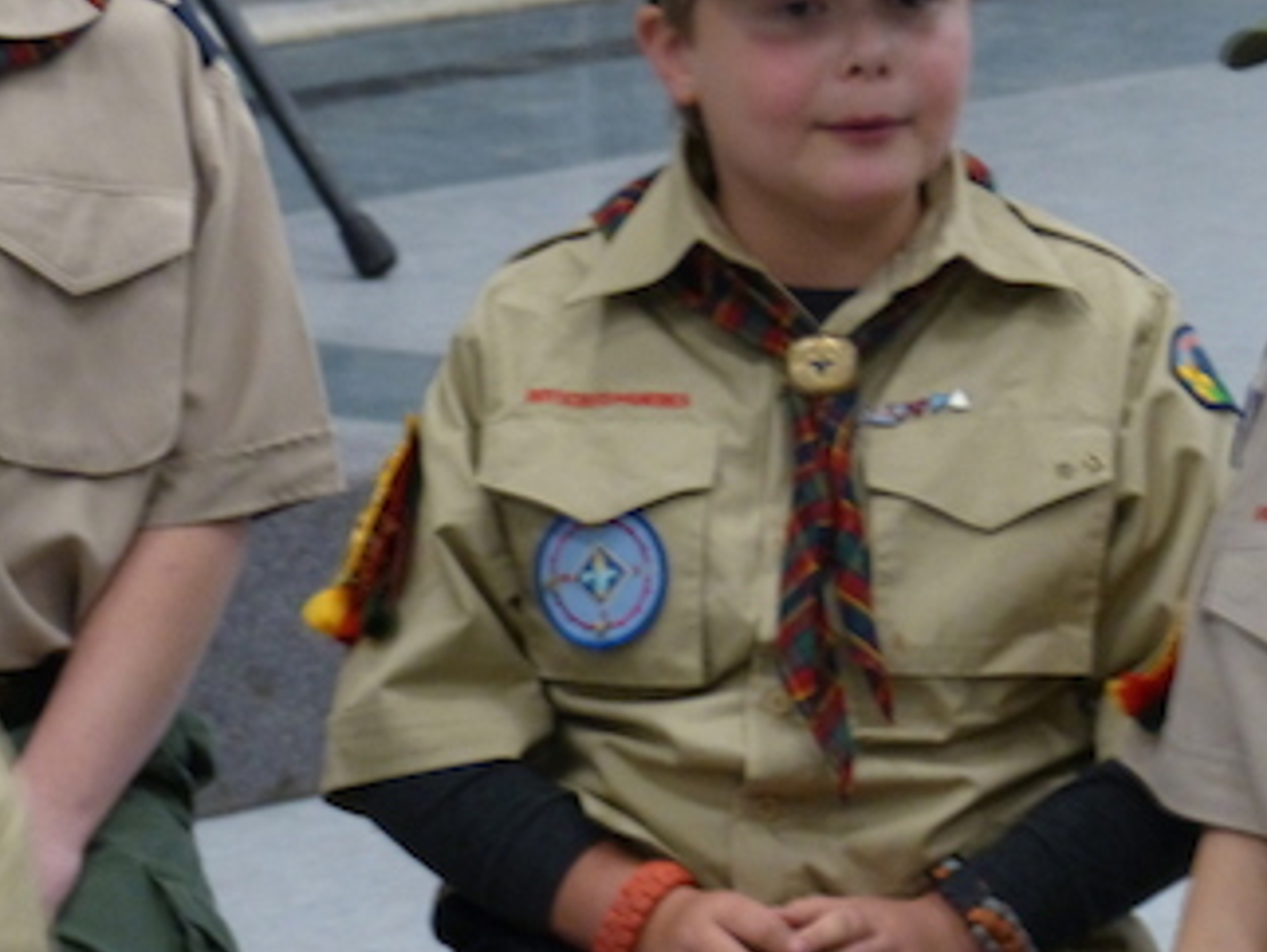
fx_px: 14065
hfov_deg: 5.2
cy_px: 212
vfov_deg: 3.9
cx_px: 777
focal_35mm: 384
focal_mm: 41.8
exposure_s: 1/15
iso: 400
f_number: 2.8
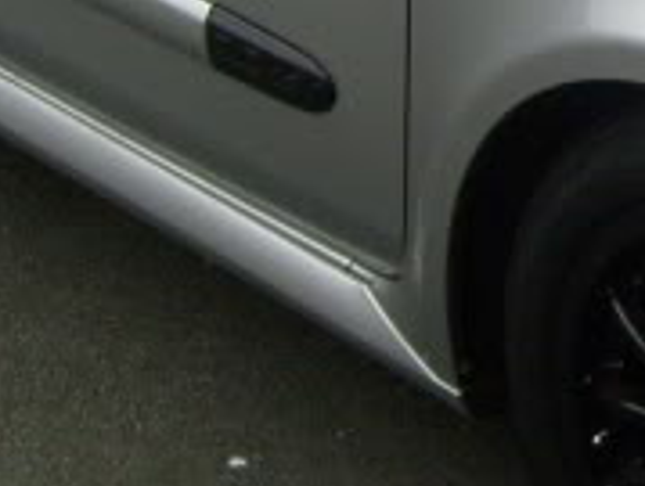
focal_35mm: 156
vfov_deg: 9.5
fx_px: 2913
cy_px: -47
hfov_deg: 12.2
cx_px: 908
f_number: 7.1
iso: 80
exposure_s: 1/90
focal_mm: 5.8
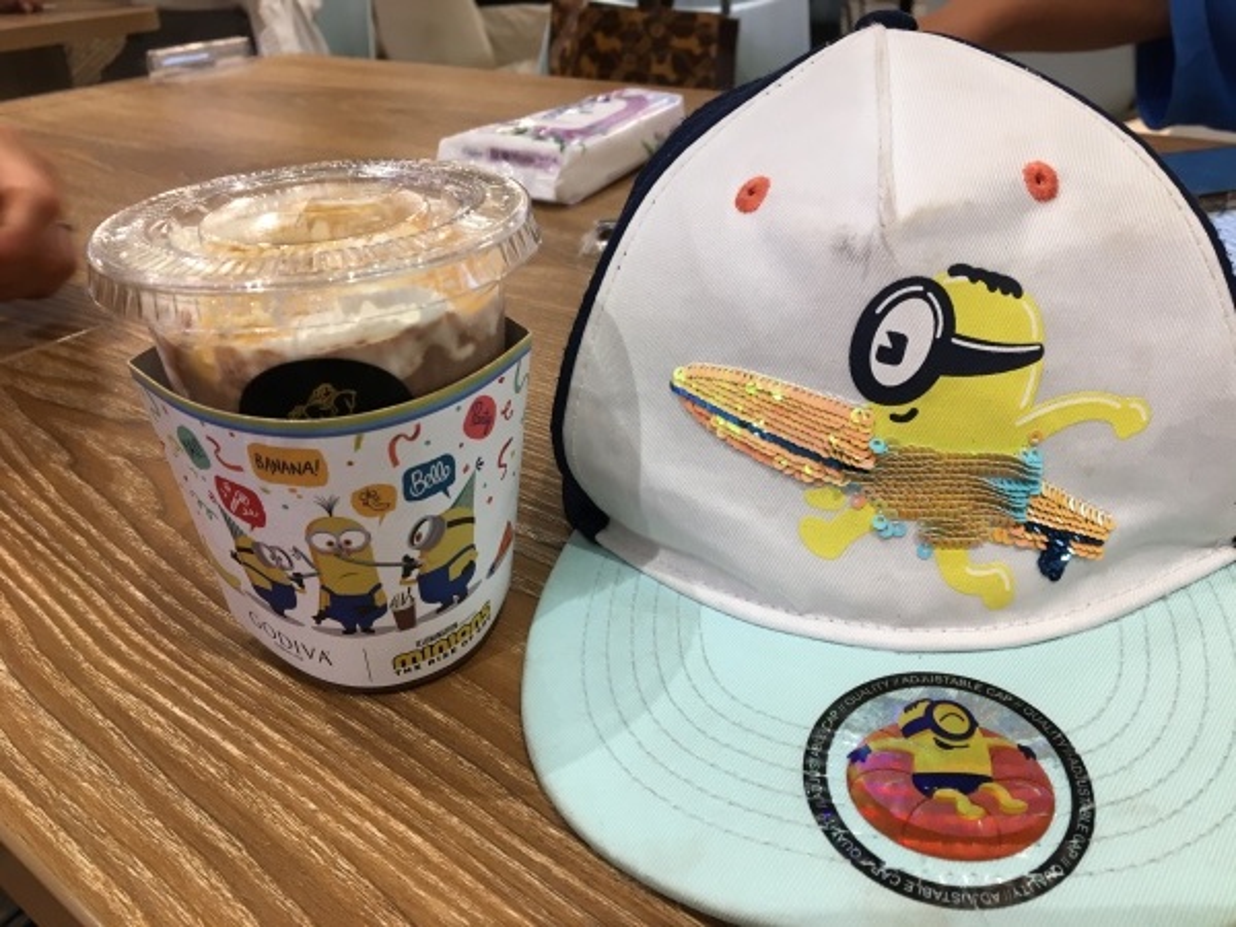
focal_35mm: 29
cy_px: 464
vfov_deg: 48.2
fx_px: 1035
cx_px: 618
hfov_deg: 61.7
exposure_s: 1/33
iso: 40
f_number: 2.2
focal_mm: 4.15
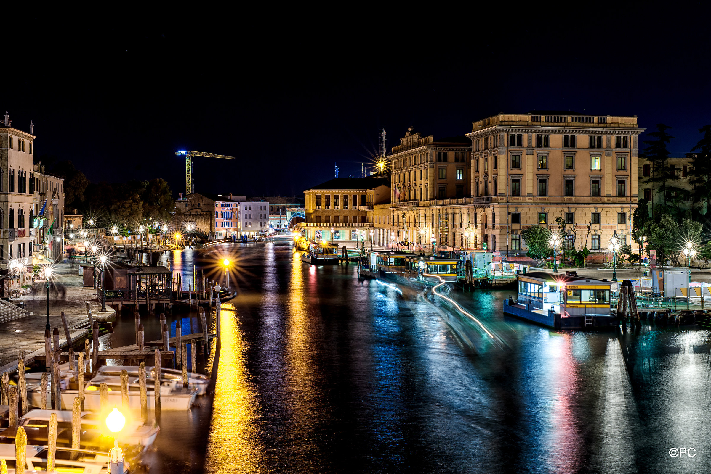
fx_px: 988
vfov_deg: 27.0
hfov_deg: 39.6
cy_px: 237
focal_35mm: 50
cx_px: 356
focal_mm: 50
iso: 100
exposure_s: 25
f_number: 14
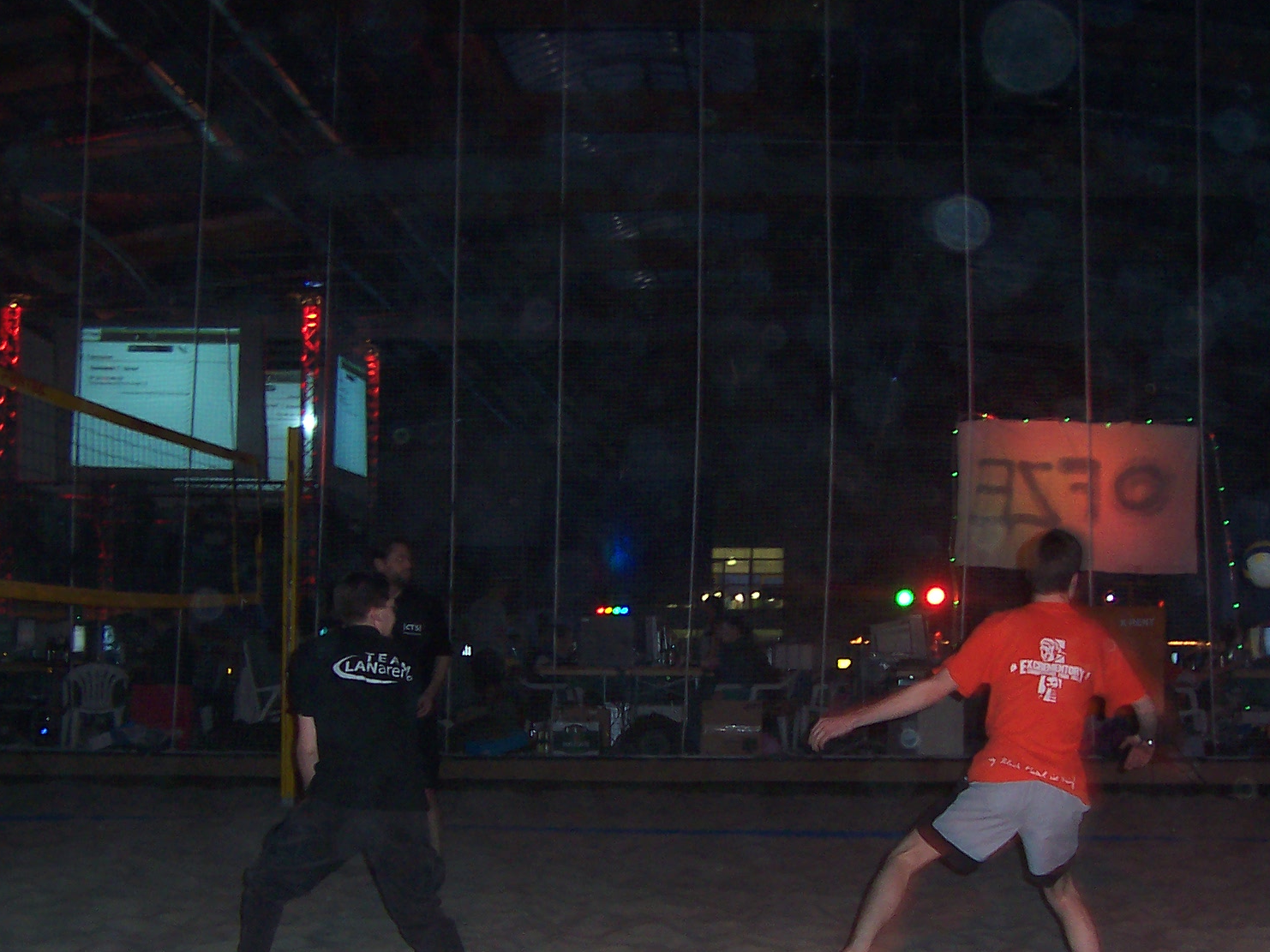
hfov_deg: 39.5
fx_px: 1761
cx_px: 764
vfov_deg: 30.1
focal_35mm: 48
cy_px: 606
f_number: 2.8
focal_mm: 5.6
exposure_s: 1/30
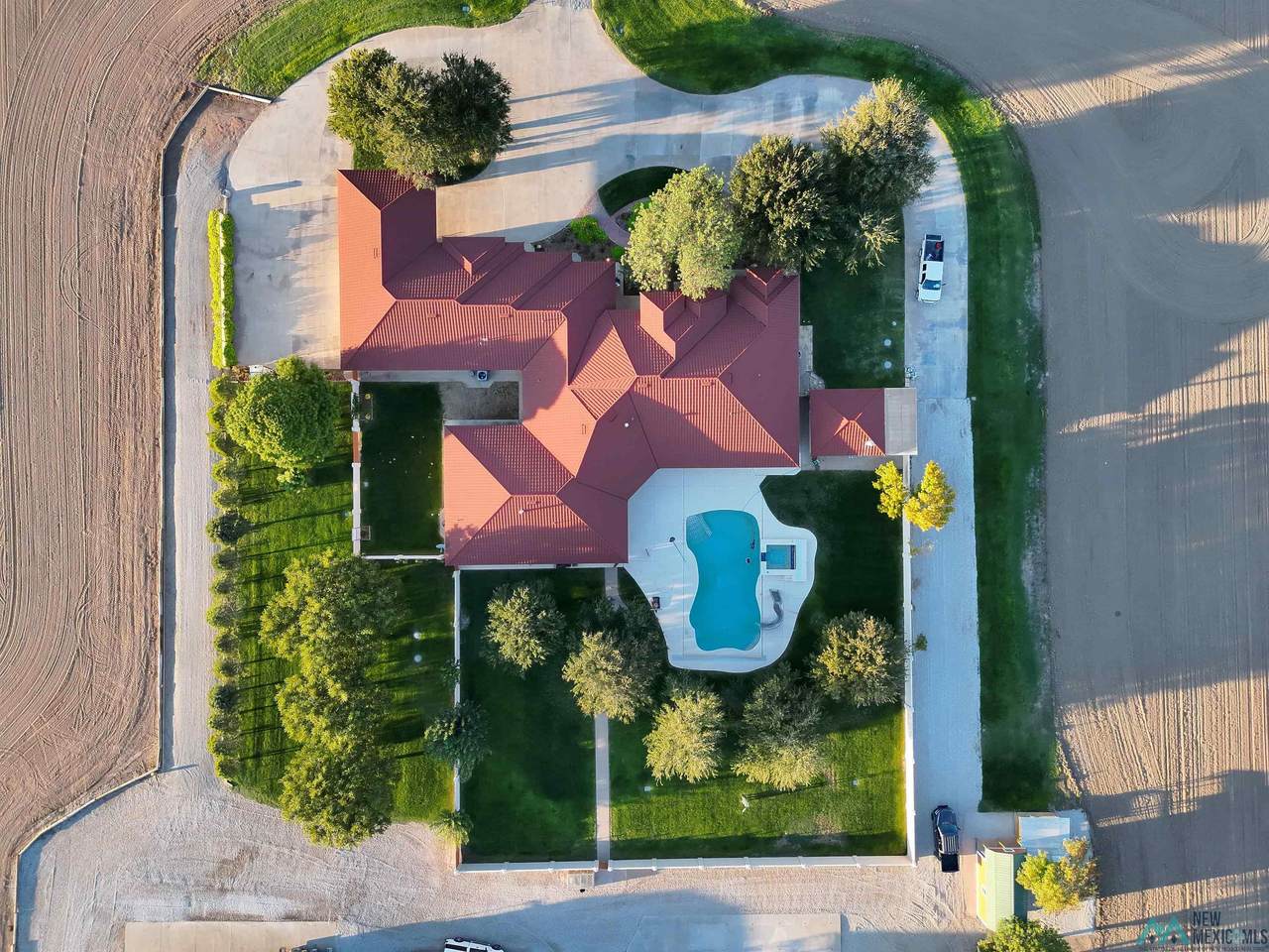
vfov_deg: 56.8
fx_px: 880
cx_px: 634
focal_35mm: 24
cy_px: 476
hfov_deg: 71.6
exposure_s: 1/500
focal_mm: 6.72
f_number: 1.7
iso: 170
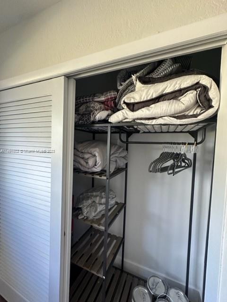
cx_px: 114
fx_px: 122
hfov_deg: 85.7
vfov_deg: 102.1
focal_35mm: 14
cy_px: 151
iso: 320
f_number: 2.2
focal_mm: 2.22
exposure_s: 1/69
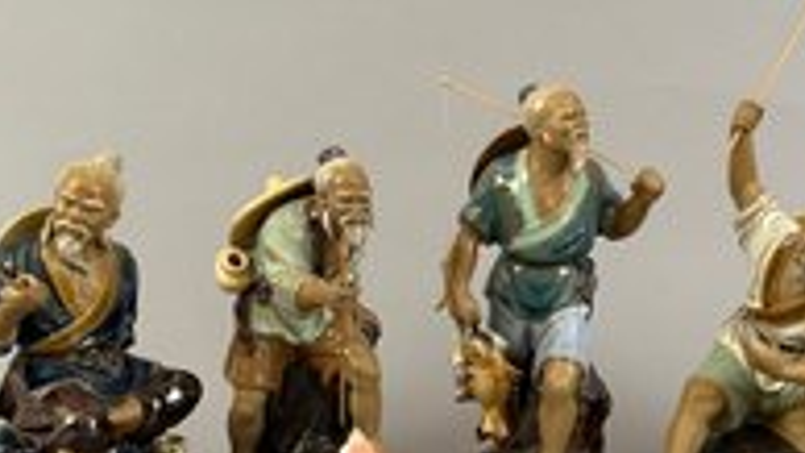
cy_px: 330
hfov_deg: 41.2
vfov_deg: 23.7
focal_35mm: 50
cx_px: 463
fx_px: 1067
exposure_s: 1/60
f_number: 1.5
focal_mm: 5.7
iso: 125
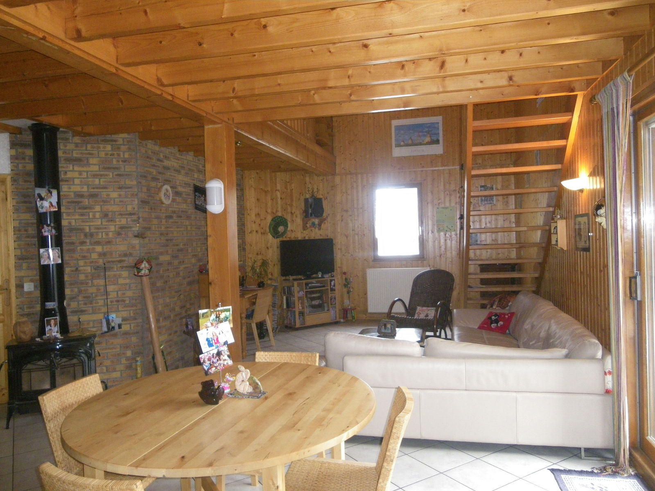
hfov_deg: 63.4
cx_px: 328
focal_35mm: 28
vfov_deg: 49.7
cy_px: 246
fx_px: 530
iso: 640
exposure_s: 1/60
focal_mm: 4.9
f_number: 2.6
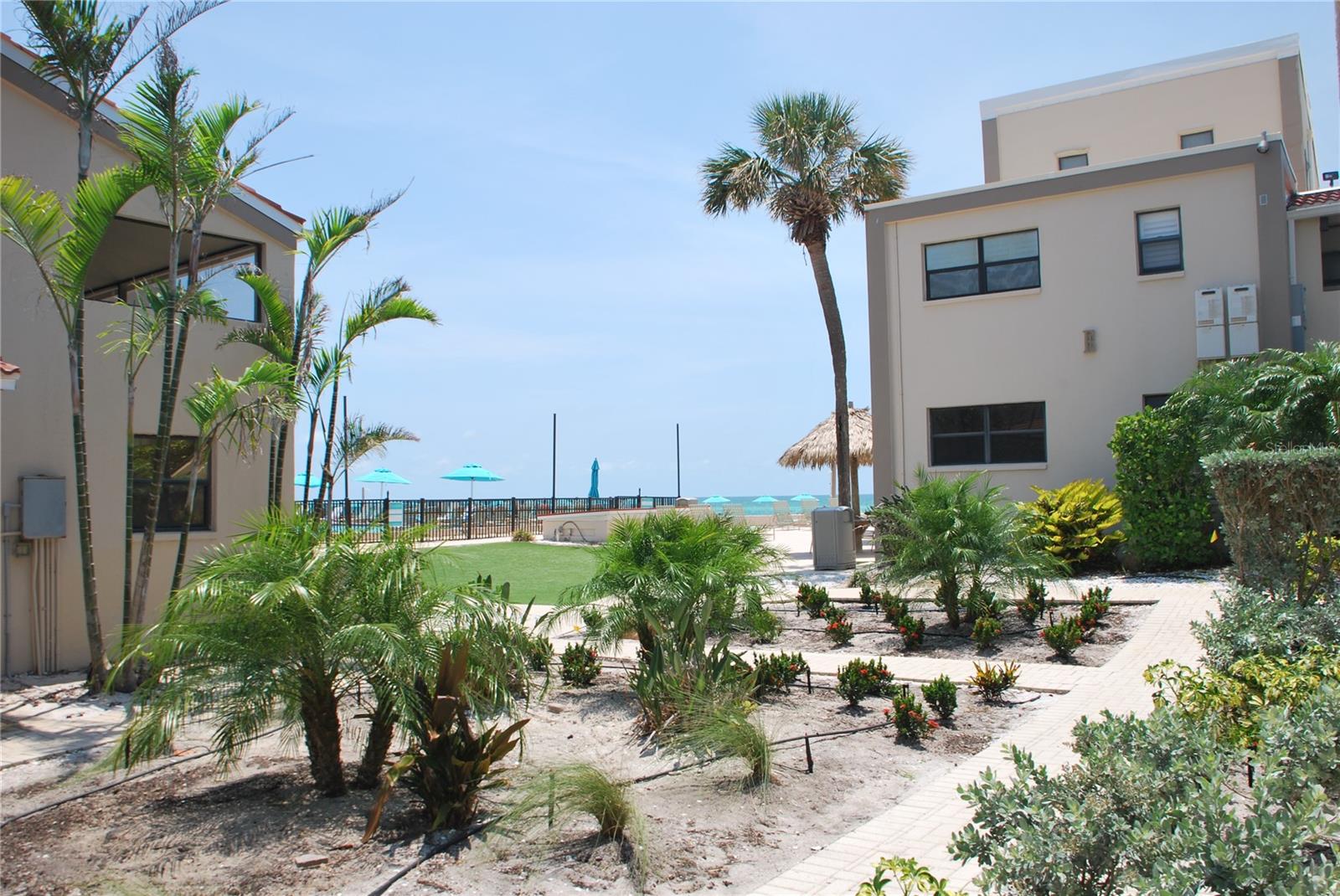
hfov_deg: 67.3
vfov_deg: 48.0
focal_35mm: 27
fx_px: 1006
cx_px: 670
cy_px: 448
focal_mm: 18
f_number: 8
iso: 100
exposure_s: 1/250
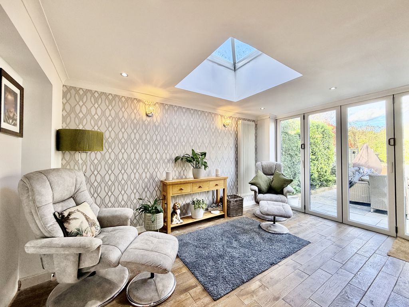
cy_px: 154
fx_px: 165
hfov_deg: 102.1
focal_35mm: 14
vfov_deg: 85.7
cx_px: 204
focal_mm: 2.22
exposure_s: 1/100
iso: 125
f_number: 2.2
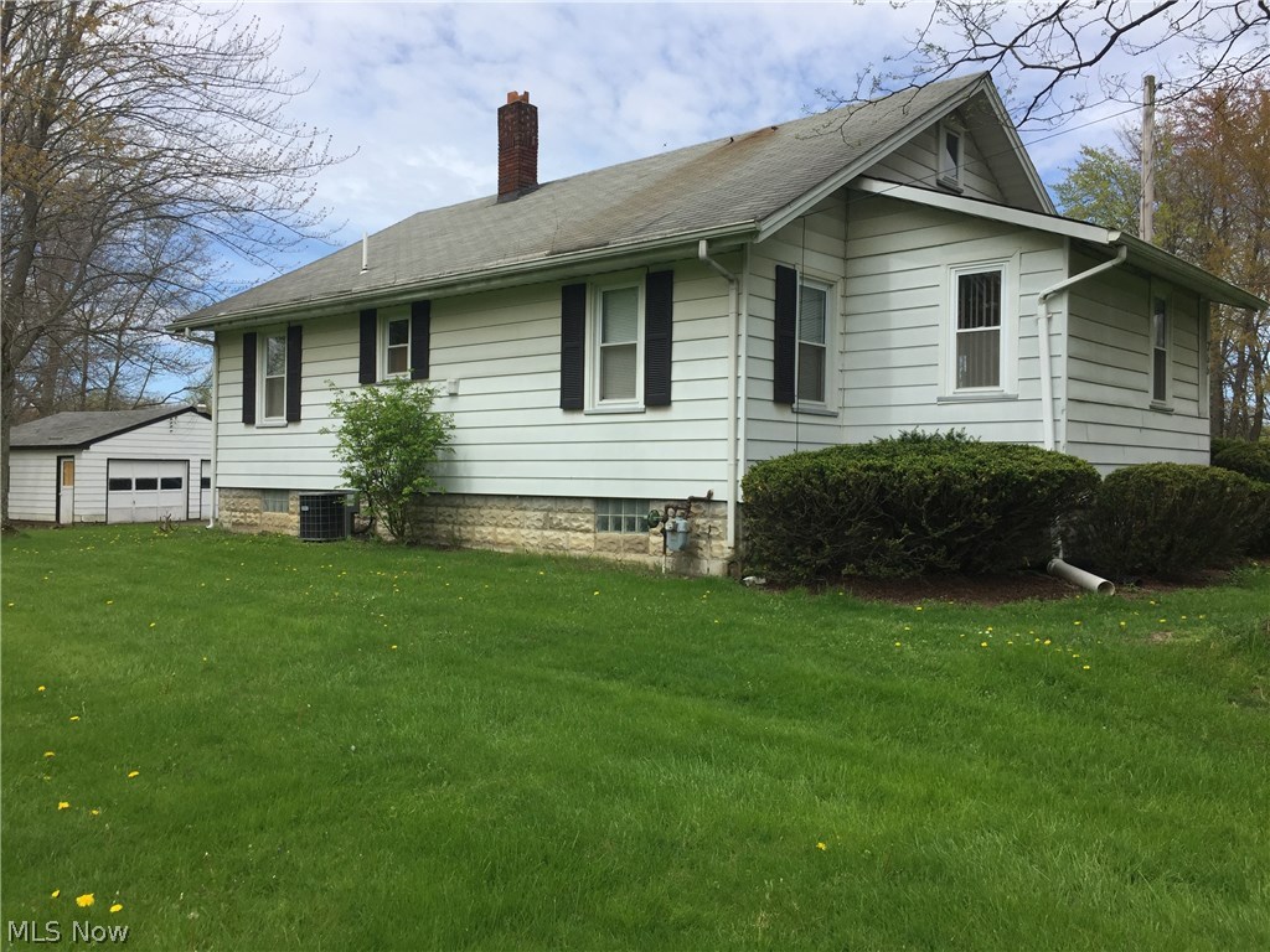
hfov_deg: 61.7
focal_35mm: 29
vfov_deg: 48.2
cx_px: 635
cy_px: 476
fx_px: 1064
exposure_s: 1/1980
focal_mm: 4.15
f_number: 2.2
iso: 32
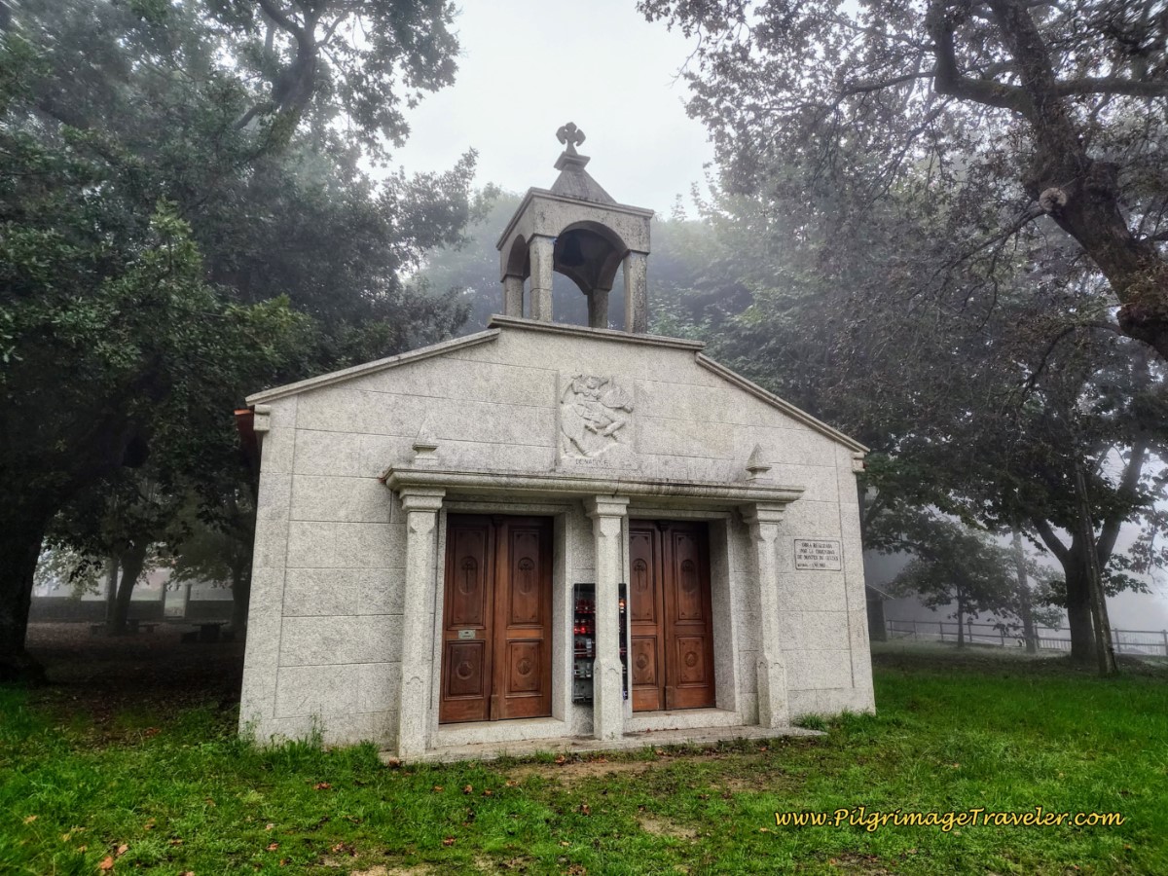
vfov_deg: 58.9
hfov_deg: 73.9
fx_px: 776
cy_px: 438
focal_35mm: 23
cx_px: 584
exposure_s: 1/120
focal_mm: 6.4
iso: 320
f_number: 1.8
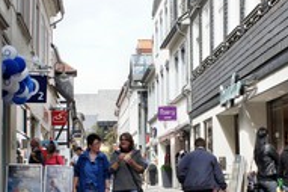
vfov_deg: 20.8
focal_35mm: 65
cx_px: 176
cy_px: 136
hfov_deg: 30.9
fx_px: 520
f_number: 7.1
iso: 200
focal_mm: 18
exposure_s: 1/160
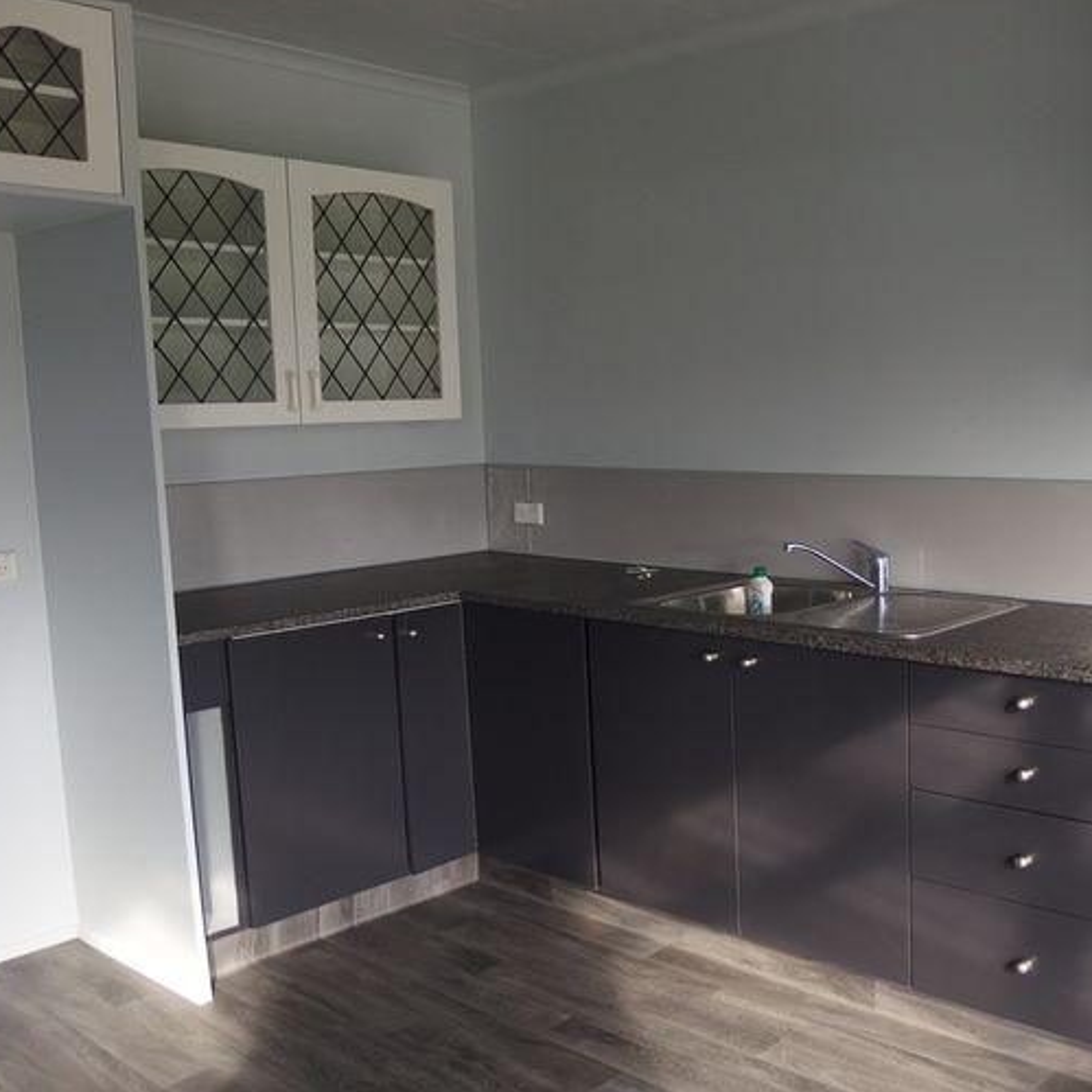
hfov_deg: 47.5
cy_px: 538
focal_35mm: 34
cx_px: 742
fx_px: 1213
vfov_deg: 48.4
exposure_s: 1/80
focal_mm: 4.7
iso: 100
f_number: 2.2
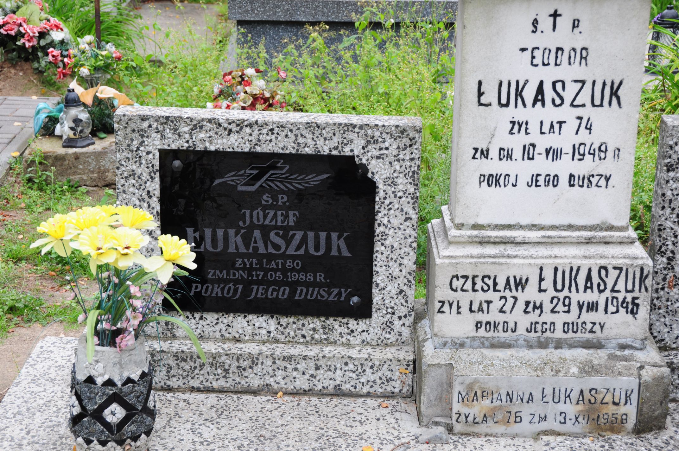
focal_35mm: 72
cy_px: 226
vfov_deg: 18.9
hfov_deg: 28.1
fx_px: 1356
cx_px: 340
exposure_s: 1/160
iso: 320
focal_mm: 48
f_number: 7.1
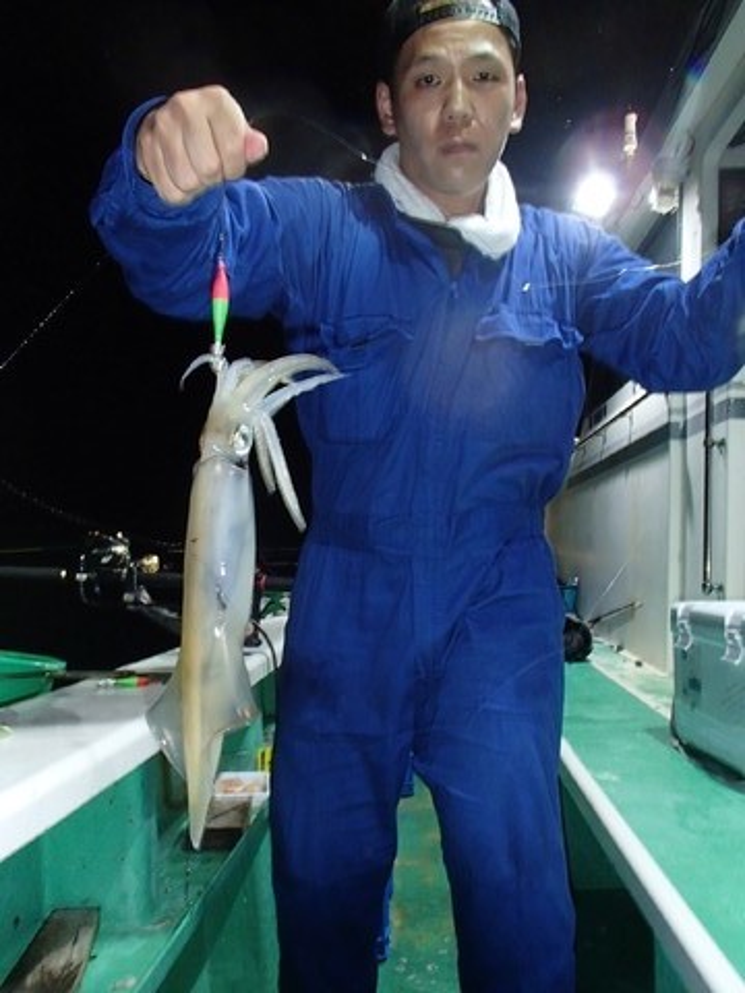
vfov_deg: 63.4
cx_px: 372
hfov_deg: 49.7
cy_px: 496
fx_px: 803
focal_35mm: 28
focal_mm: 5
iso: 400
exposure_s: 1/30
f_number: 3.9
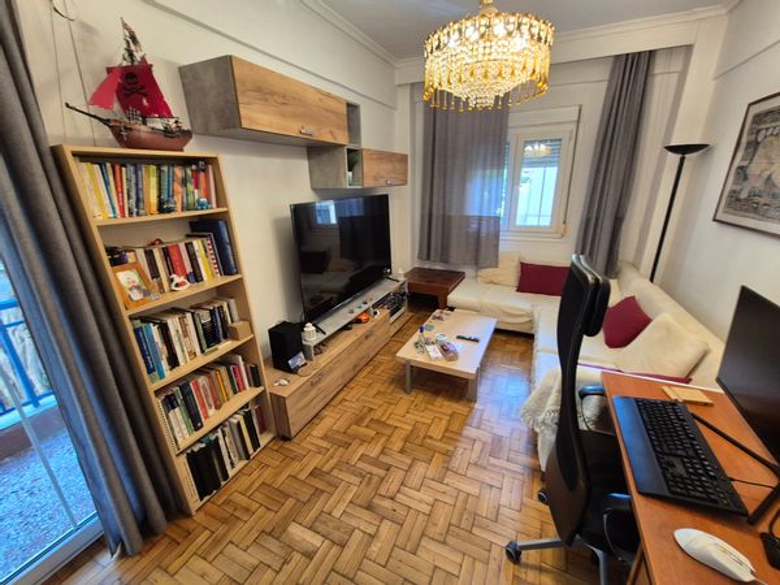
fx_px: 293
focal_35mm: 13
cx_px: 390
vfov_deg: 89.9
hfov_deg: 106.2
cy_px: 292
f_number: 2.2
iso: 320
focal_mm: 2.2
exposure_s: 1/50
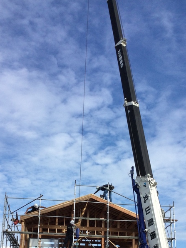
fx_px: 365
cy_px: 203
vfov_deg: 36.1
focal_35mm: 51
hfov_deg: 28.6
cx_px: 91
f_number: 2.4
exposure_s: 1/1274
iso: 25
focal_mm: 3.3
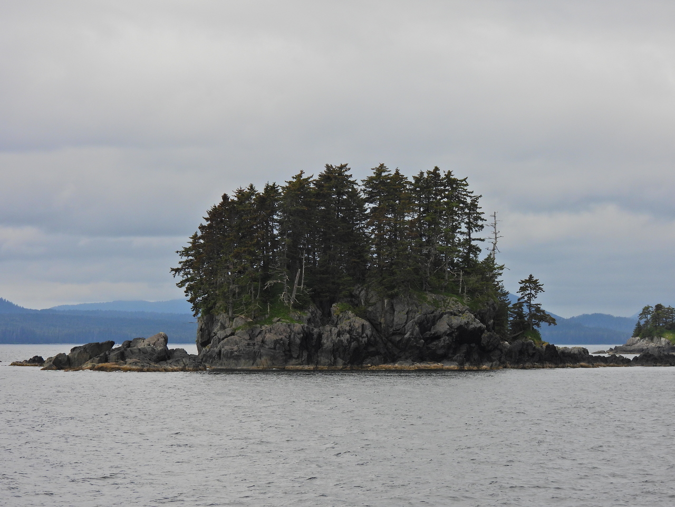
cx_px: 338
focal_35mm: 125
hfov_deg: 15.8
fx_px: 2437
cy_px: 254
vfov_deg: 11.9
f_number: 4
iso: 100
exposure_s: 1/1250
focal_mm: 22.3
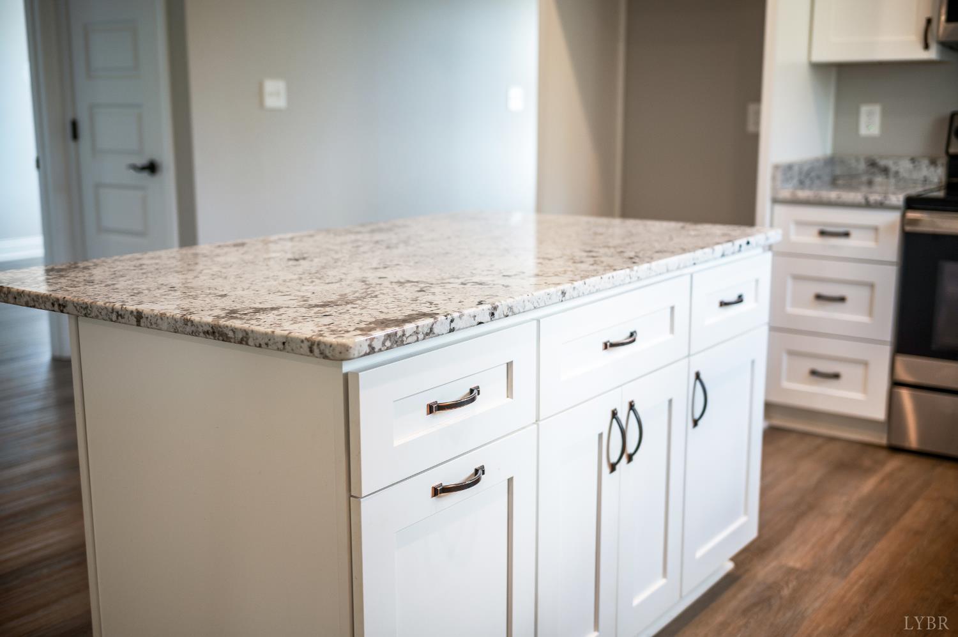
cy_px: 318
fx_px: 1063
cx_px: 479
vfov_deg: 33.3
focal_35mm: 40
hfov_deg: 48.5
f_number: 2.5
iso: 125
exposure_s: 1/60
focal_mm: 40
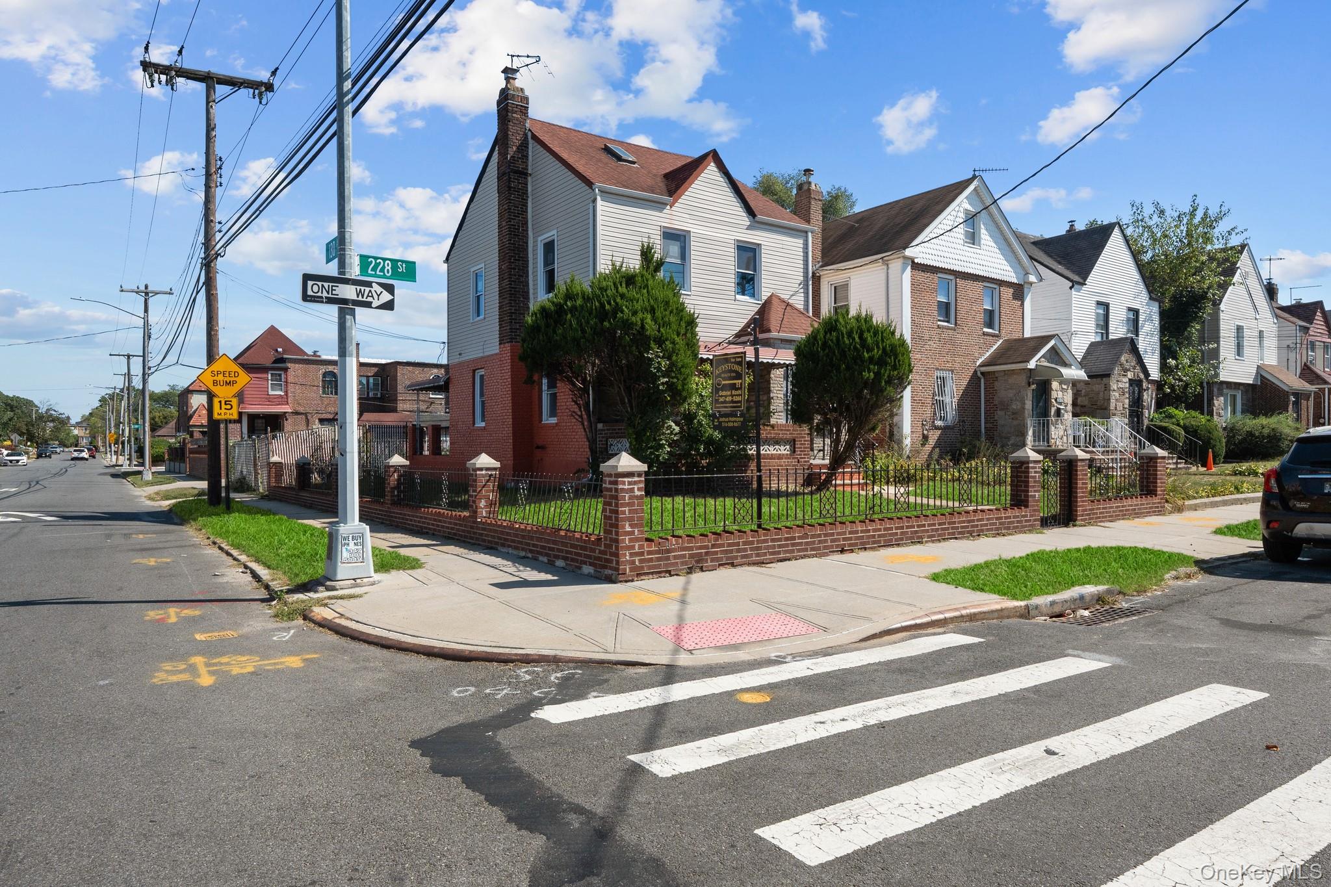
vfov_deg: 59.5
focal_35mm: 21
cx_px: 666
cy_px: 444
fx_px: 776
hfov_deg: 81.2
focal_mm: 14
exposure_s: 1/1000
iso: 800
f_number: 10
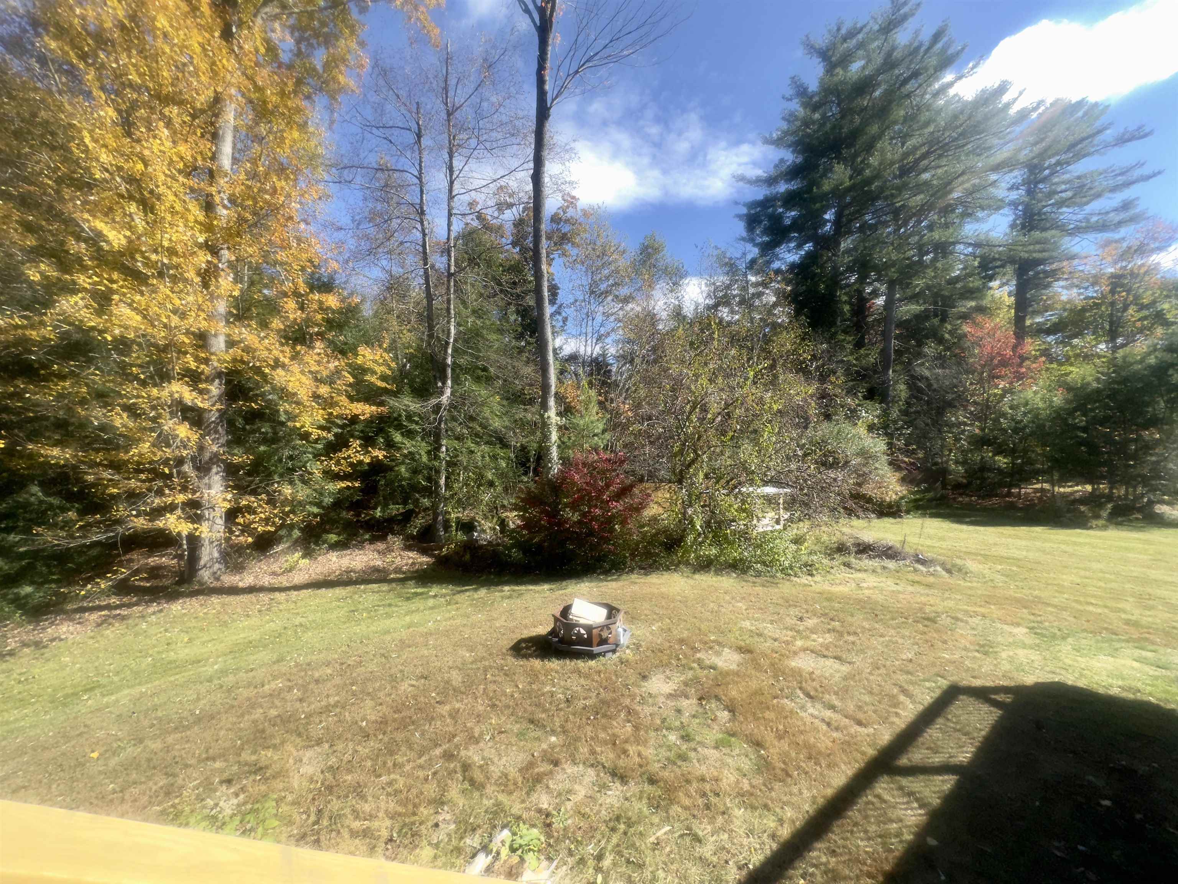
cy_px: 442
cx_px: 589
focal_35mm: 14
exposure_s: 1/888
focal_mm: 2.22
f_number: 2.2
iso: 32
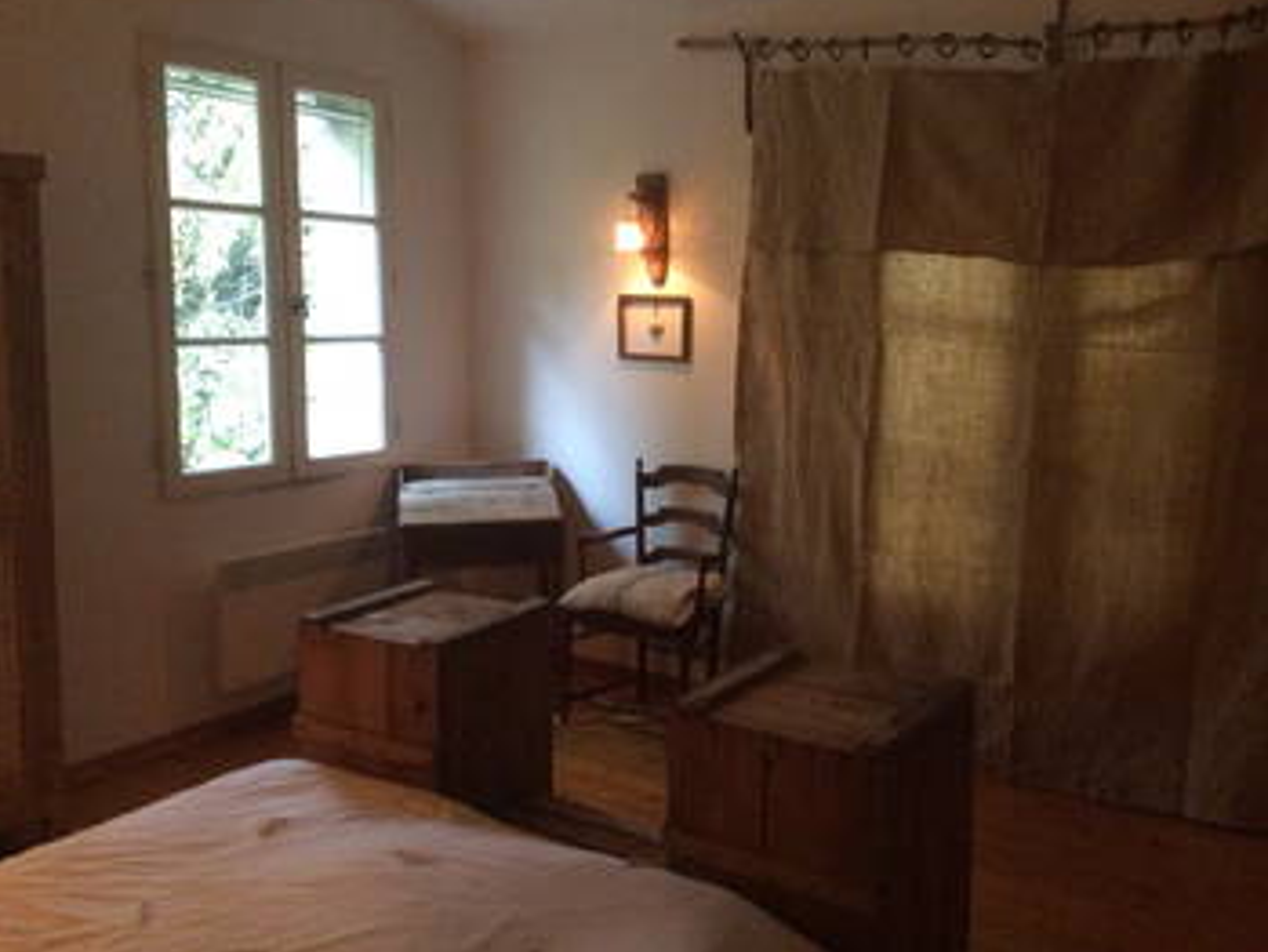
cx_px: 621
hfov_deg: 55.3
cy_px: 465
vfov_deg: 43.0
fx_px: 1209
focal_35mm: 33
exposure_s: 1/17
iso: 320
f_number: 2.4
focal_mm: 3.3
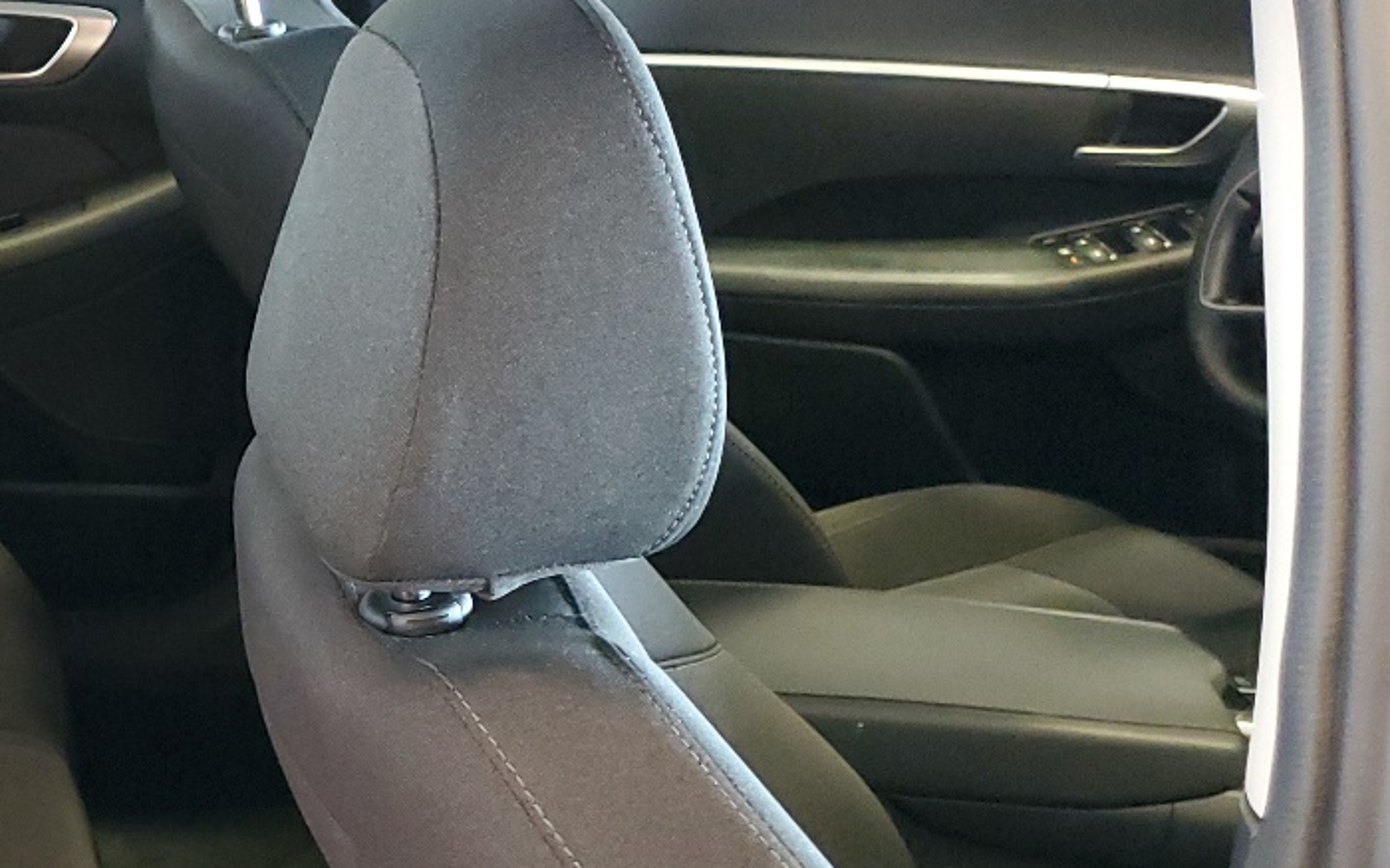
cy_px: 719
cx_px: -165
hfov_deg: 29.1
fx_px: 2386
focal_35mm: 63
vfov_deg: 20.3
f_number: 1.5
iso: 331
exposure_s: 1/15
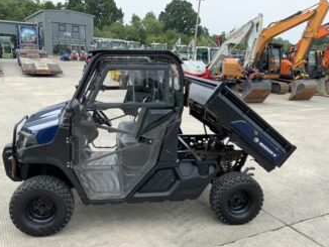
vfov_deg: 44.2
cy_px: 134
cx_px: 155
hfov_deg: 56.7
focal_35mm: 32
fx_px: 304
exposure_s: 1/227
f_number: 1.8
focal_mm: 3
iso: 16
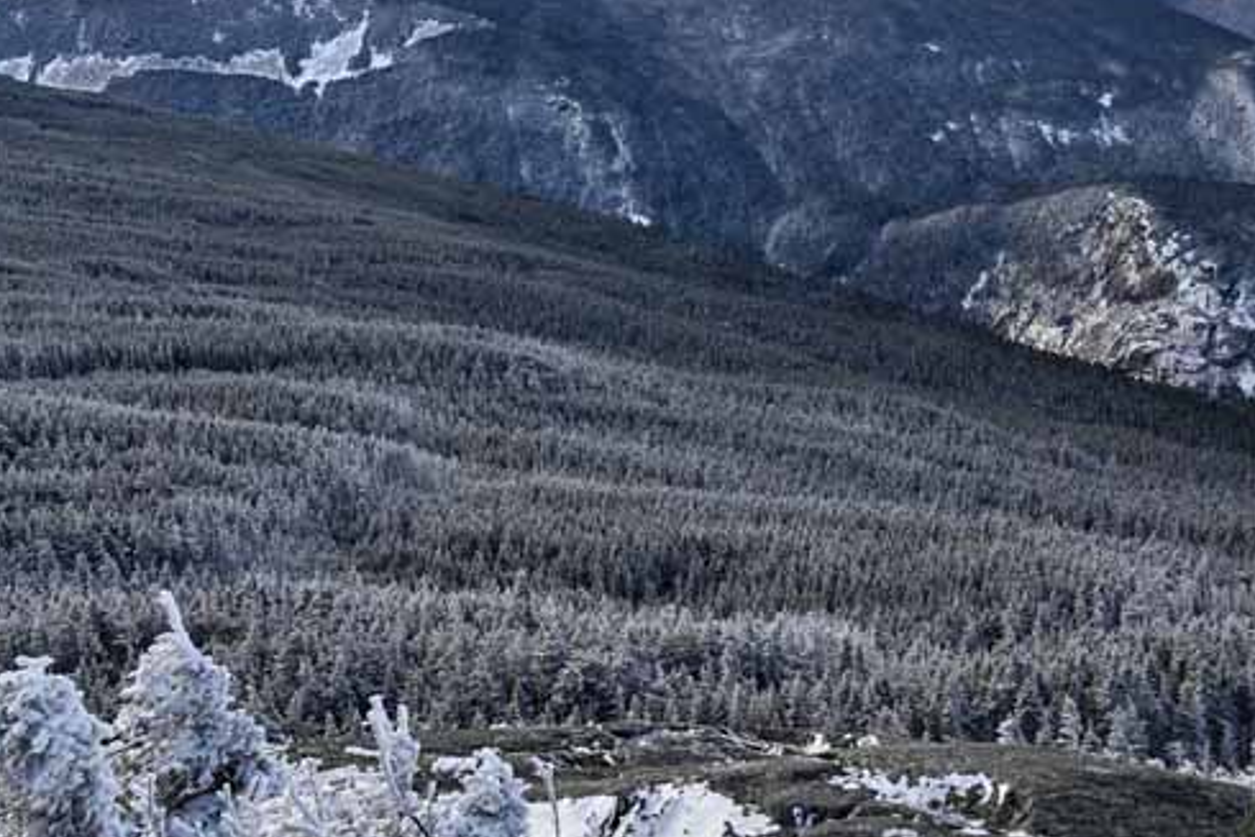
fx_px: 1737
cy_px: 169
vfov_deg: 26.6
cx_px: 704
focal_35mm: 50
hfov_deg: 39.7
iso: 100
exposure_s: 1/640
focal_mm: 30.5
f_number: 5
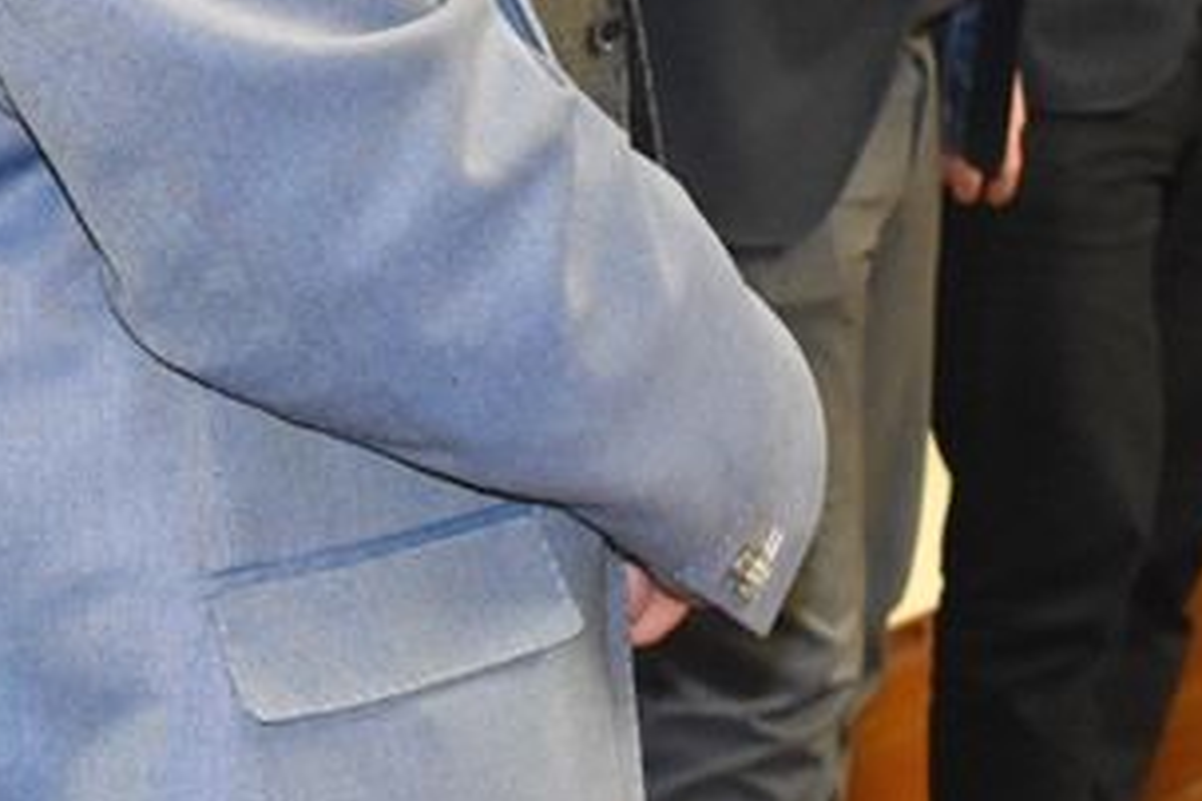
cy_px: -363
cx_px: 294
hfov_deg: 14.9
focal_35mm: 137
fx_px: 4563
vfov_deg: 9.8
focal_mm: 27
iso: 2200
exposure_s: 1/60
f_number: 5.6
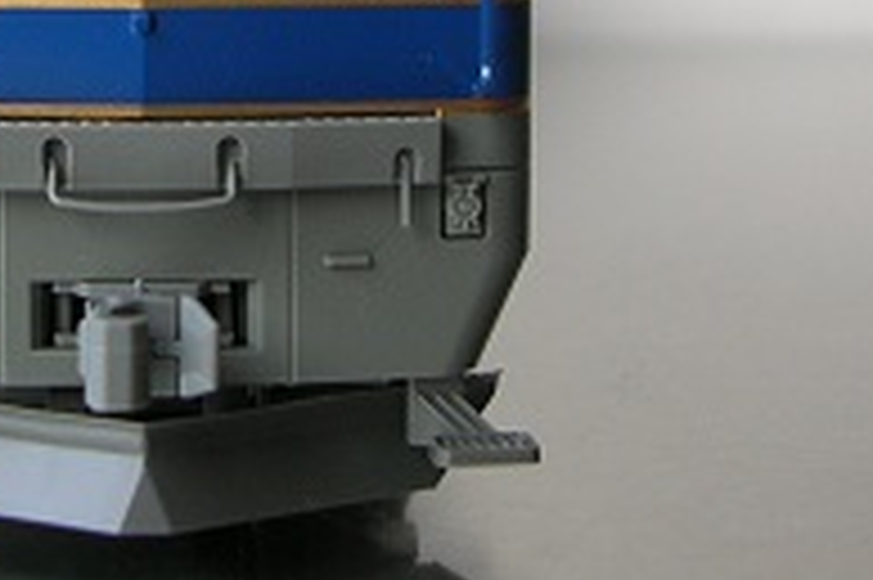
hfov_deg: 21.7
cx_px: 182
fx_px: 2253
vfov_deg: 14.0
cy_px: -200
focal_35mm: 93
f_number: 2.8
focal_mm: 5.8
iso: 50
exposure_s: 1/43
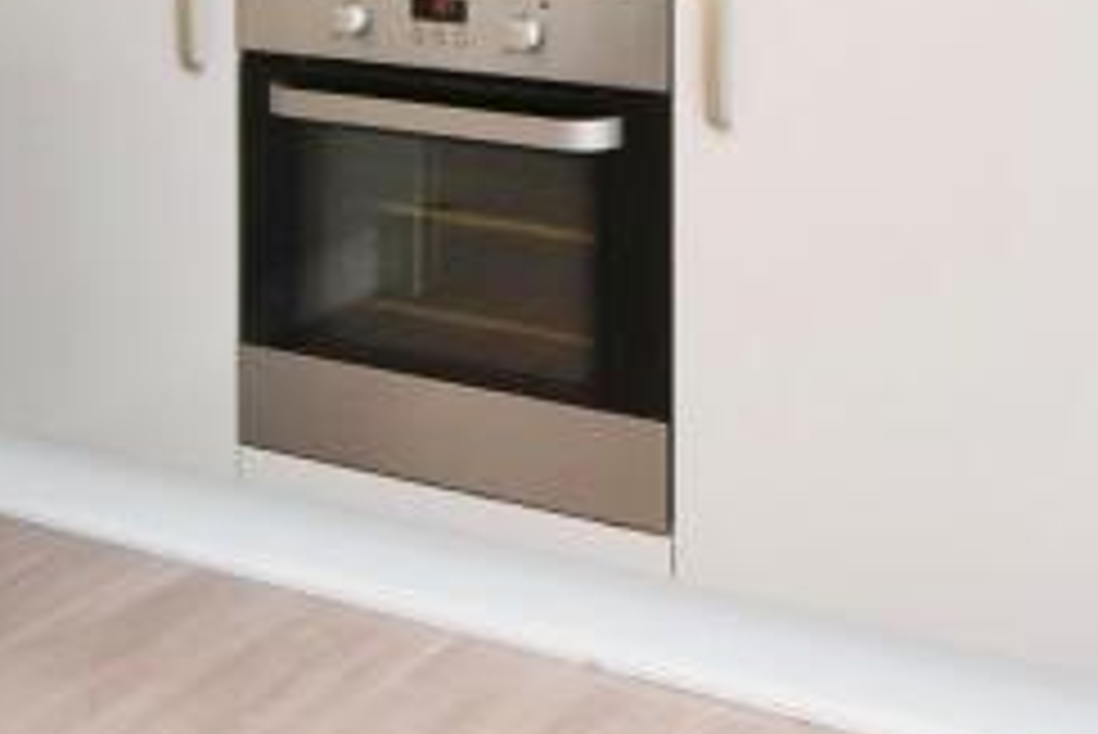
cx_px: 666
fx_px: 1923
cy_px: -326
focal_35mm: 63
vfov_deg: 19.2
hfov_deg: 31.8
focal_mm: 10
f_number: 8
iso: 640
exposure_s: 1/50
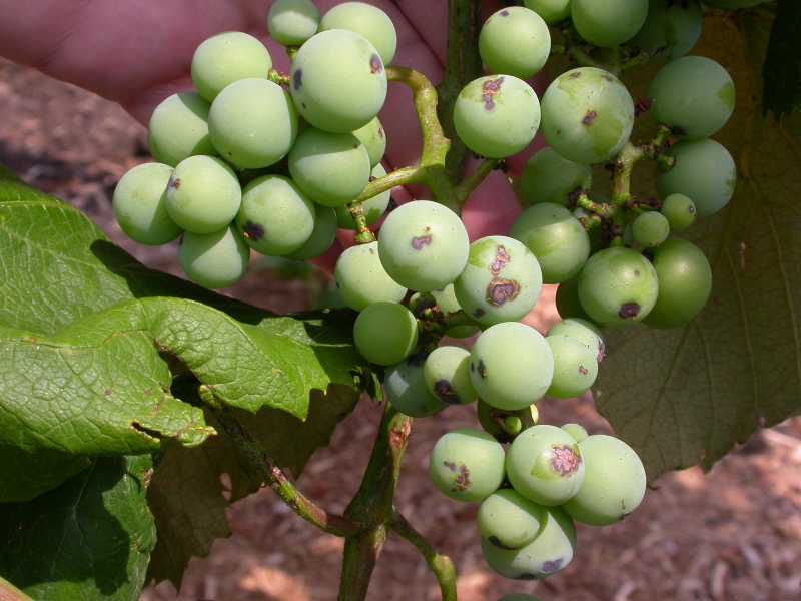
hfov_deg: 25.0
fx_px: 1805
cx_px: 400
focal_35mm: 78
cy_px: 300
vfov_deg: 18.9
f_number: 7
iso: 100
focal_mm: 16.2
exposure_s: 1/198
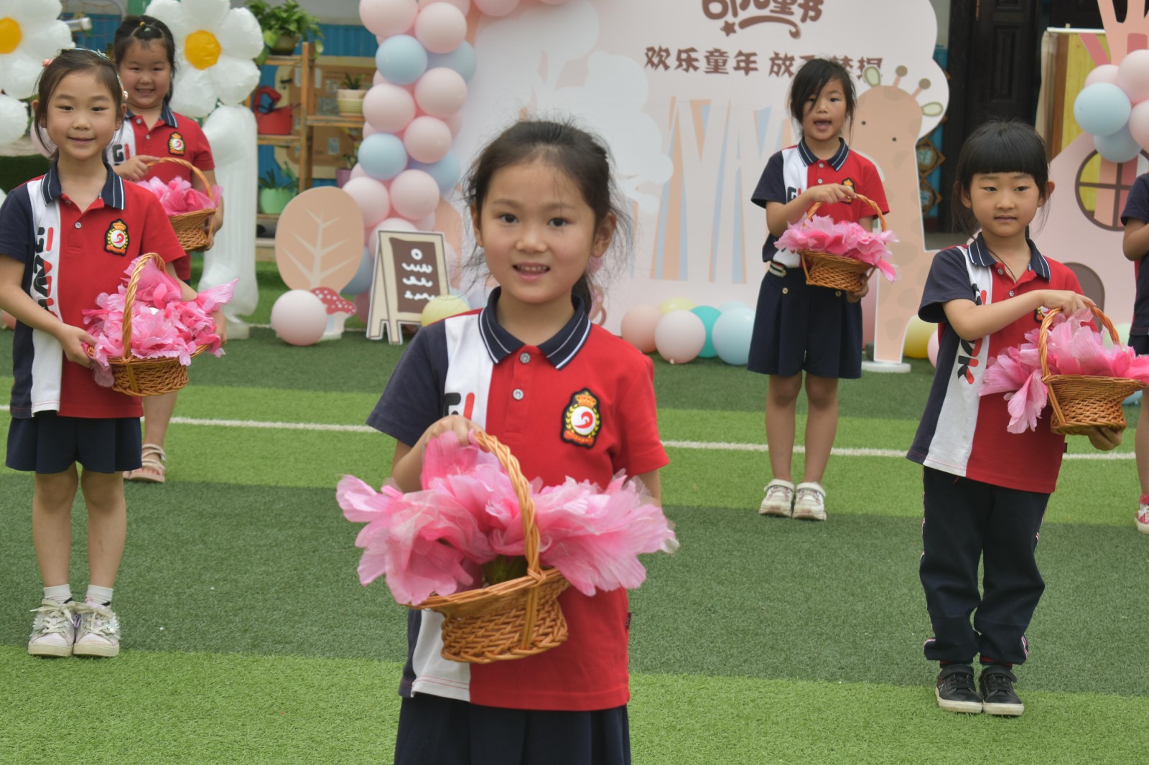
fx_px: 2632
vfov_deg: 16.5
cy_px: 382
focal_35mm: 82
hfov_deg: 24.6
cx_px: 574
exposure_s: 1/80
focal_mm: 55
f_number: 5.6
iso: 200
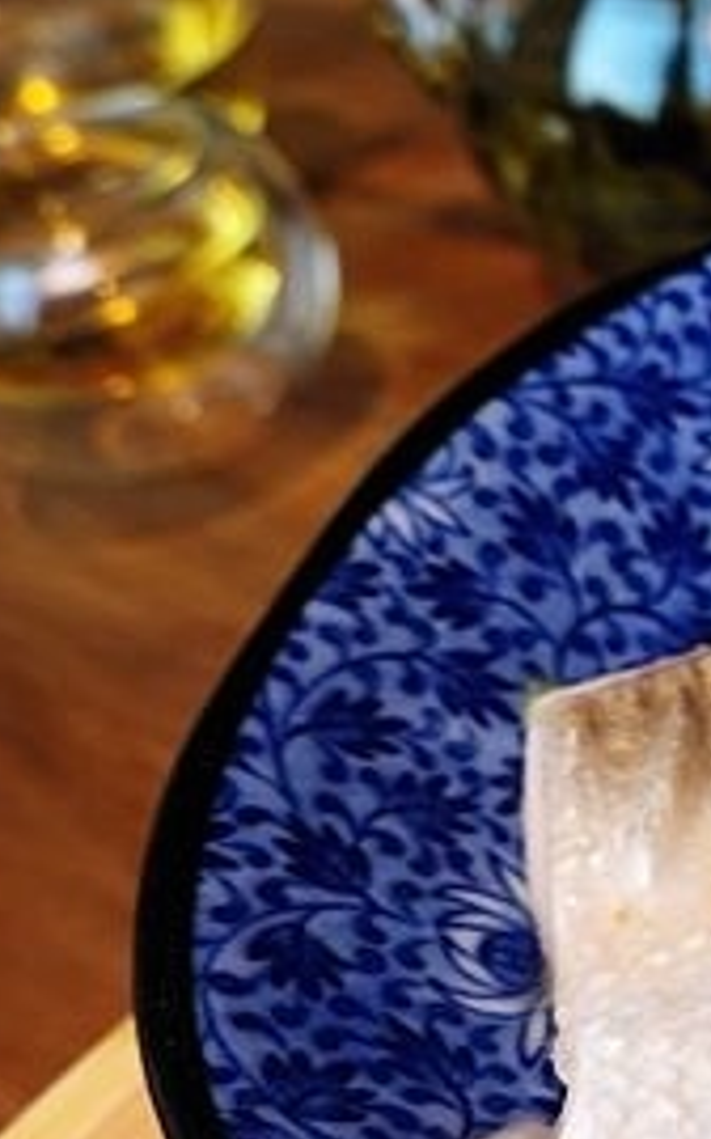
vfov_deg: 34.4
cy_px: 709
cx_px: 1240
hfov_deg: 18.0
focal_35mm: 59
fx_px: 1830
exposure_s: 1/200
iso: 125
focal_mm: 9
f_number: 2.8
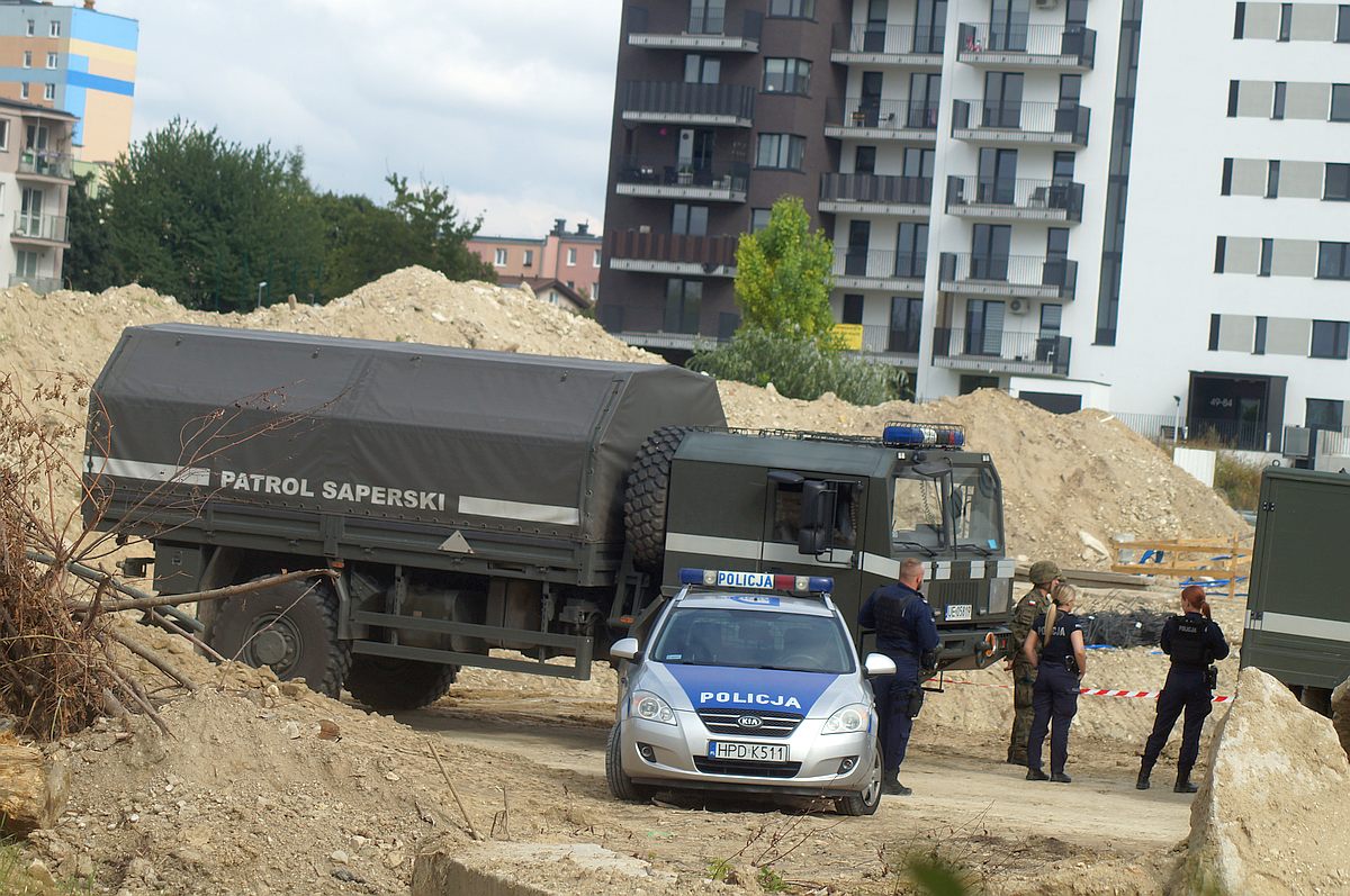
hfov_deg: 16.2
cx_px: 675
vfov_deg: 10.8
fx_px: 4757
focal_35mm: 127
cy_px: 448
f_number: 5.6
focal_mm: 85
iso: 100
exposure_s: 1/320
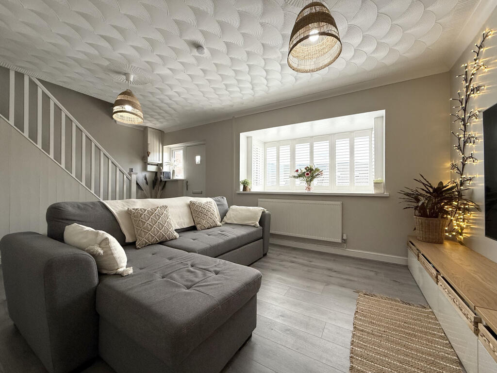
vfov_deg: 85.7
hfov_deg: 102.1
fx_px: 201
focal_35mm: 14
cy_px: 186
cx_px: 248
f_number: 2.2
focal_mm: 2.22
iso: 64
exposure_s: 1/194
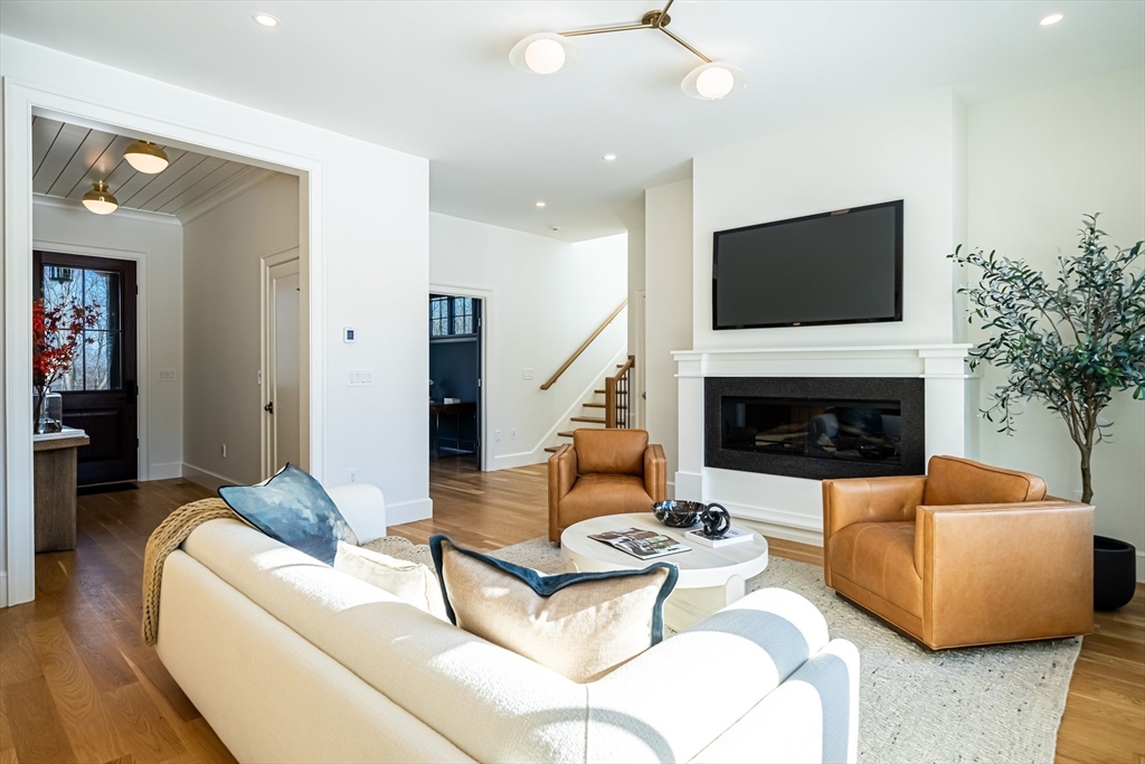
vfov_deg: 67.4
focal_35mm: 18
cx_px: 572
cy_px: 382
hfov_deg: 90.0
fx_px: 573
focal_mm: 18
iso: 800
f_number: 5
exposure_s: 1/8000
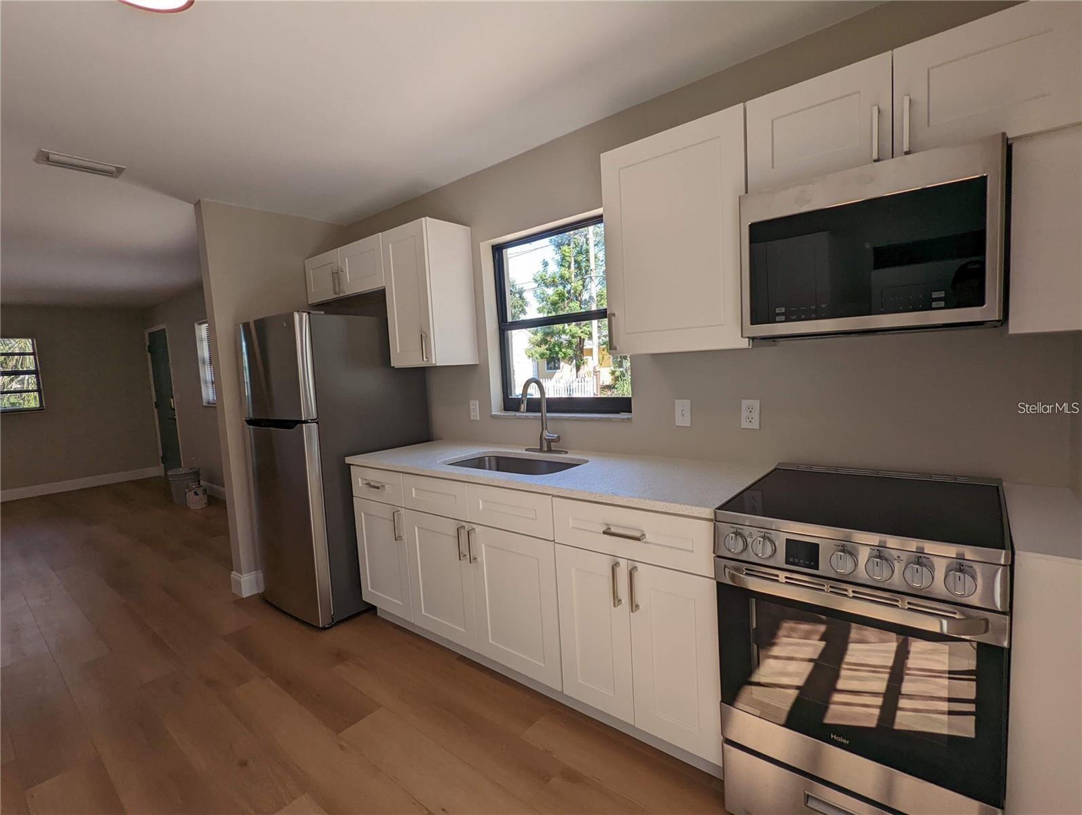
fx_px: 501
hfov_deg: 94.4
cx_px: 541
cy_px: 408
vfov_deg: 78.2
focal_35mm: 16
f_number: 2.2
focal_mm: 2.35
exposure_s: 1/273
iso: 55
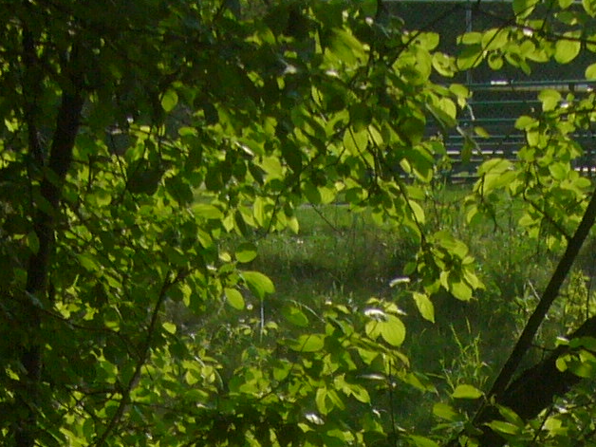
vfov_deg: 8.8
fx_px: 2703
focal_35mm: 157
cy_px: 938
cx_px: 666
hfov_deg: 12.4
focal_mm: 5.8
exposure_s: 1/500
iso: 100
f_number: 5.6
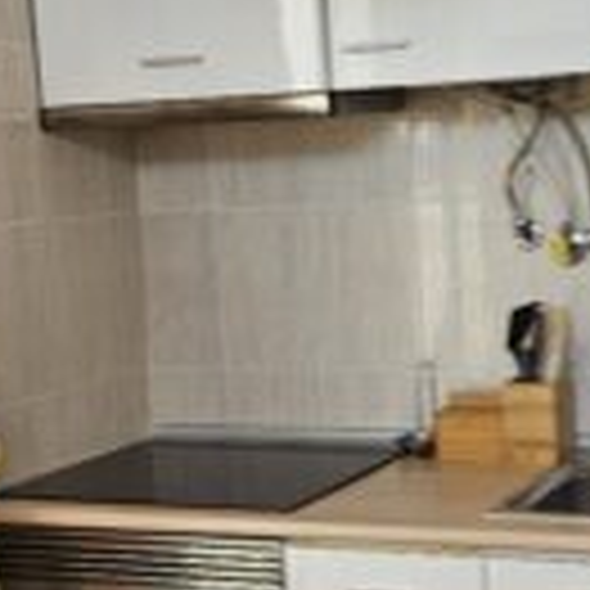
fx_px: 1196
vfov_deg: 27.7
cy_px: 279
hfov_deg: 27.5
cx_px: 405
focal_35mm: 62
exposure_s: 1/100
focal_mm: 5.4
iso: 64
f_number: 1.8
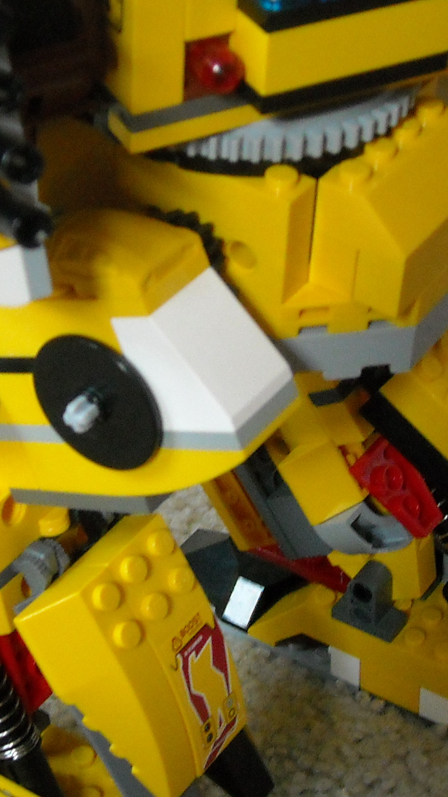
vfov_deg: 27.9
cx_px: 125
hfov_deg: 15.8
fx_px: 1606
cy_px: 375
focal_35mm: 76
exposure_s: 1/49
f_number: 2.8
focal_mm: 5.7
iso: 400
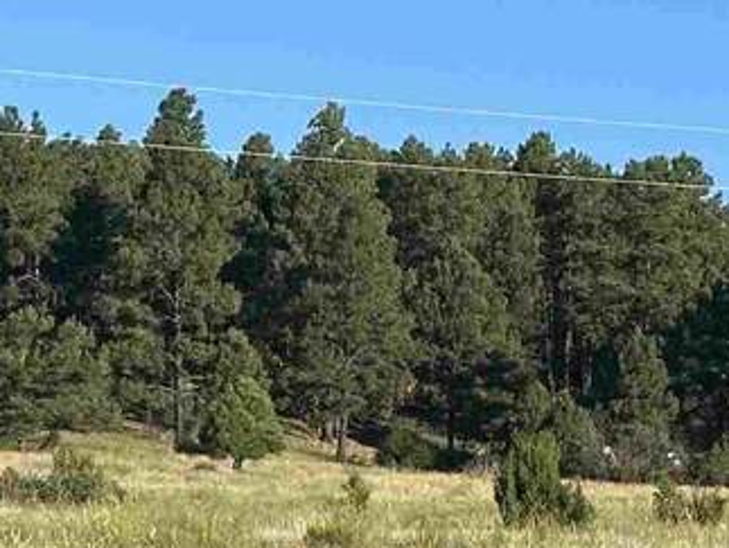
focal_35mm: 190
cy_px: 900
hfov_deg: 10.4
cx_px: 307
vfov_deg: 7.6
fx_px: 4006
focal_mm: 6.86
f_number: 1.78
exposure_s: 1/2203
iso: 64
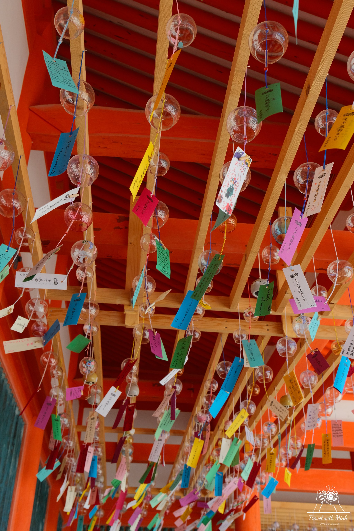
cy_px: 266
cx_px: 177
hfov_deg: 35.1
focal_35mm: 38
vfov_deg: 50.7
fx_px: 560
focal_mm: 25.1
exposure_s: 1/350
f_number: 5.6
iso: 800
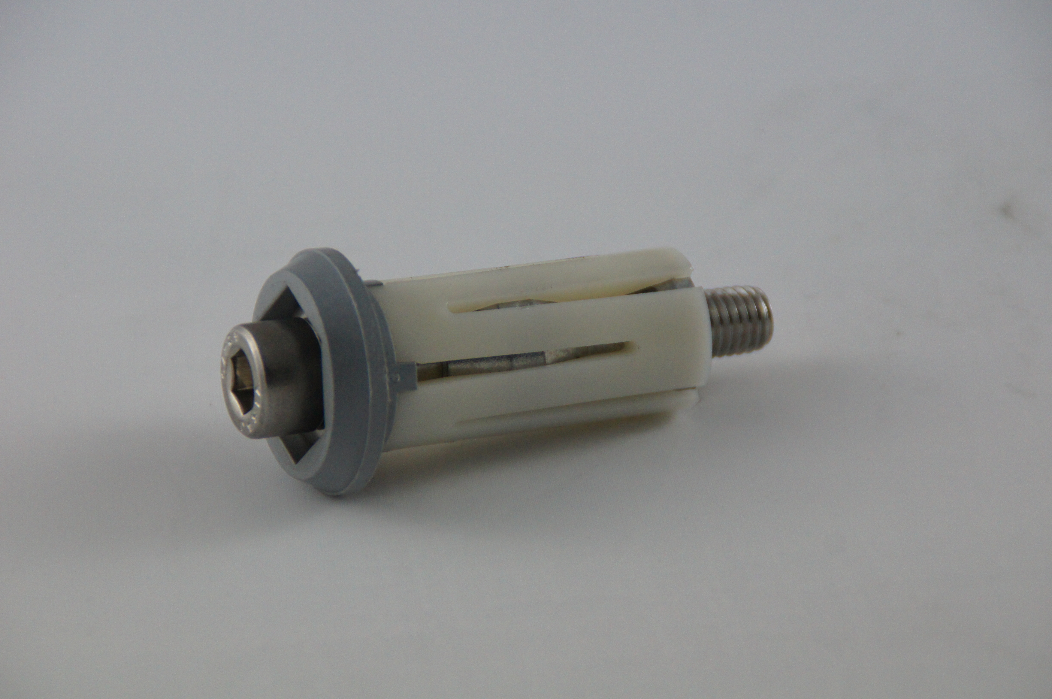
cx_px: 526
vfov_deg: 4.6
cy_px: 350
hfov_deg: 6.9
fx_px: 8757
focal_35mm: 300
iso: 1600
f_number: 6.3
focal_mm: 200
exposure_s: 1/250
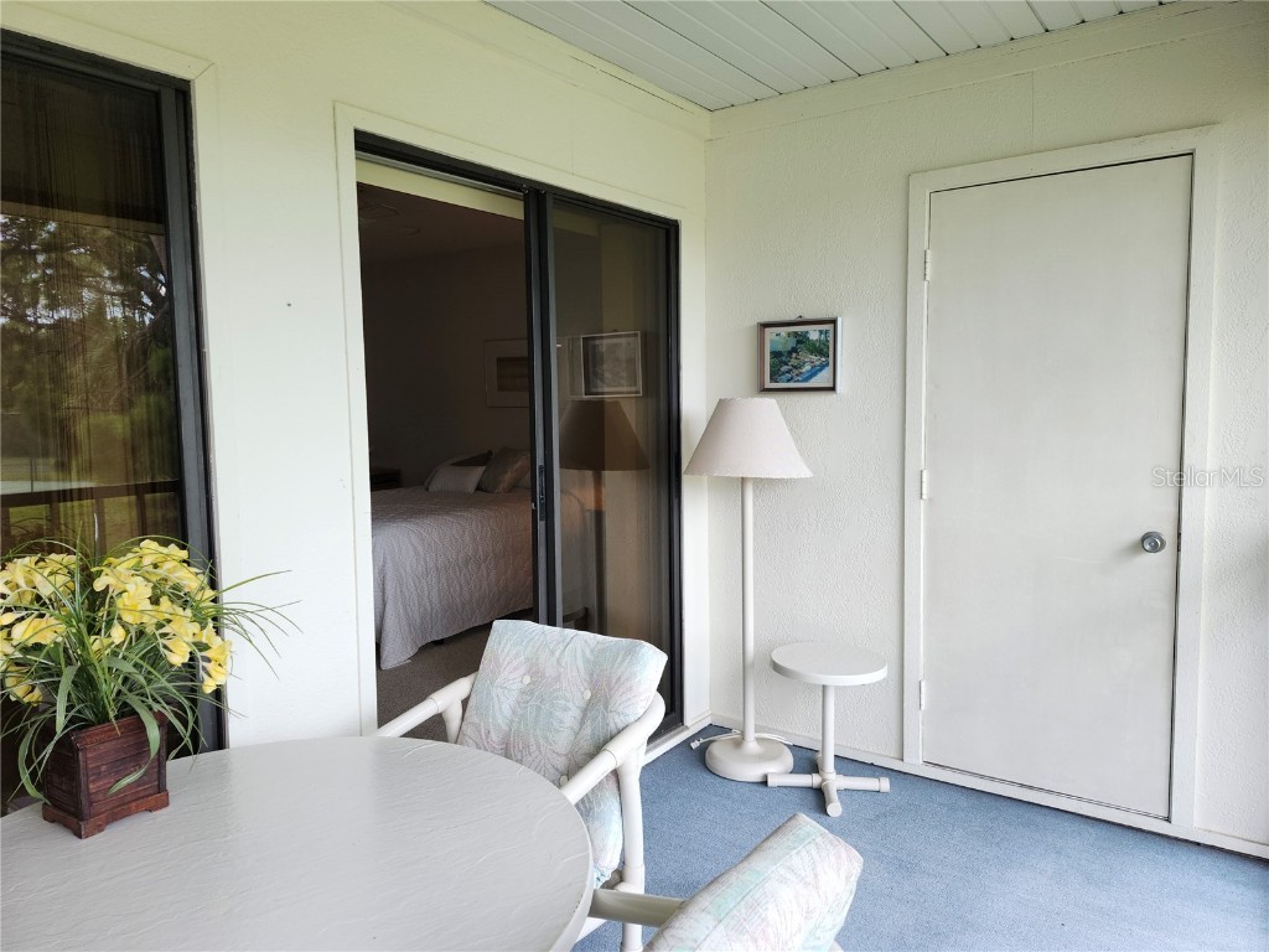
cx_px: 634
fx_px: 843
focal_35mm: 23
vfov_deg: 58.9
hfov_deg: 73.9
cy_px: 476
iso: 40
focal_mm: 5.54
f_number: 1.8
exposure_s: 1/60
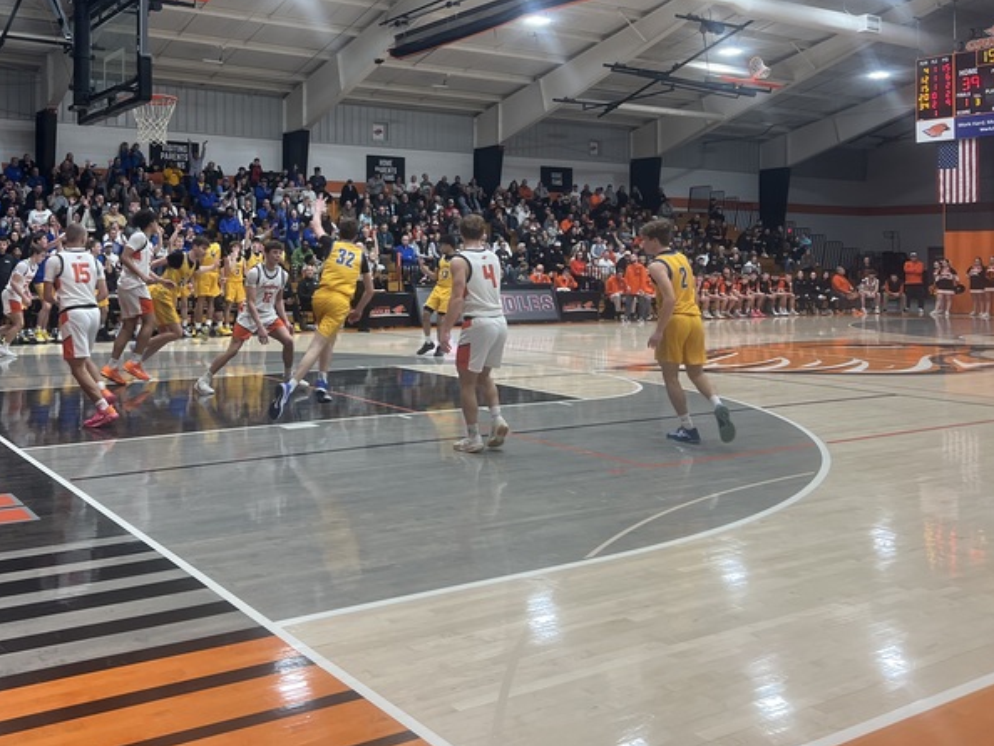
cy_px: 249
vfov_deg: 40.2
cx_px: 333
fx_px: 1005
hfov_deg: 51.6
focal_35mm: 35
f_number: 1.5
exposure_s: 1/120
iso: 125
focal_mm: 5.7
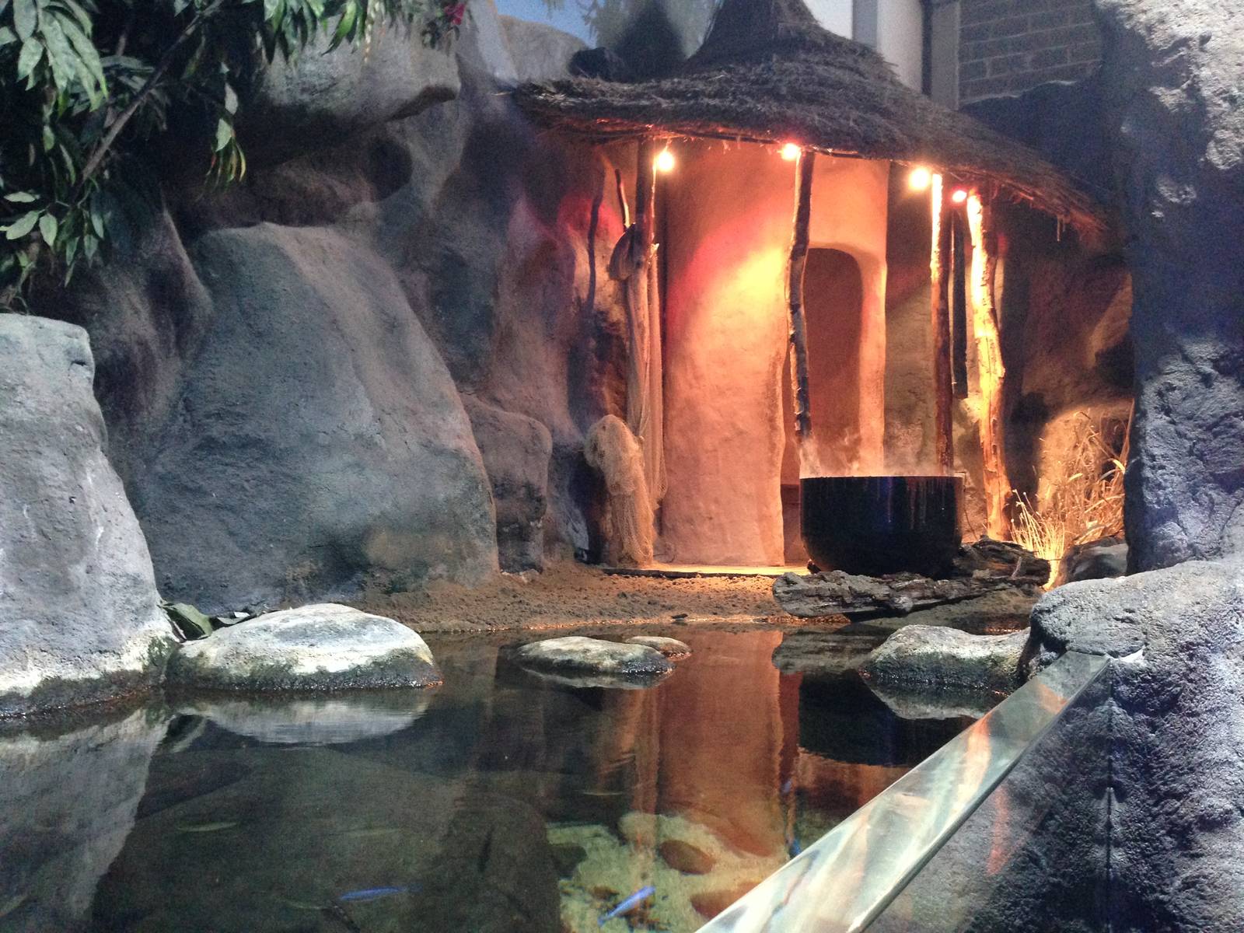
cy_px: 466
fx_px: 1186
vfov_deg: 42.9
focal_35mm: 33
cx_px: 622
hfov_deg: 55.4
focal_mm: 4.12
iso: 400
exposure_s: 1/17
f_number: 2.4
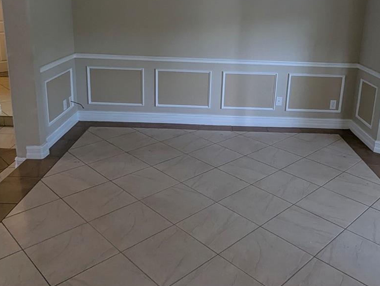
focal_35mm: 33
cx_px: 213
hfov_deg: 55.1
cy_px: 91
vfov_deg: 42.4
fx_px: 363
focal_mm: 2.35
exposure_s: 1/120
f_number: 2.2
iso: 59
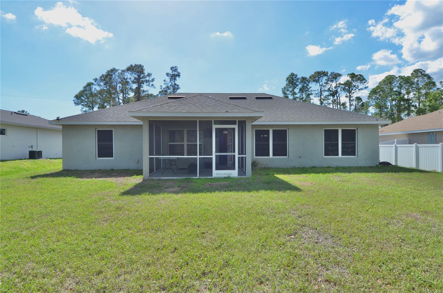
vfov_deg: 36.7
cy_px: 146
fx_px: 442
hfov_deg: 53.2
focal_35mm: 36
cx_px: 222
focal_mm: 24
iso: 100
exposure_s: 1/250
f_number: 8
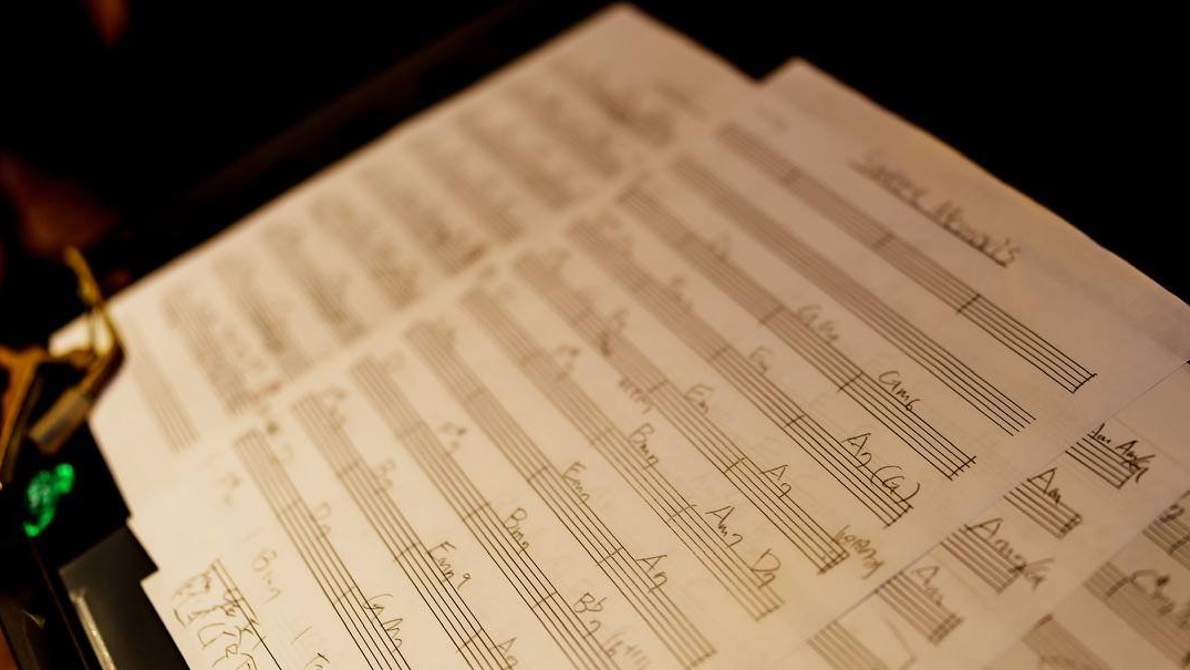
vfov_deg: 31.9
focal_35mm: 37
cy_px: 394
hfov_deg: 54.0
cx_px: 594
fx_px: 1168
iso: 125
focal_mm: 35
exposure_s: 1/40
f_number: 1.4
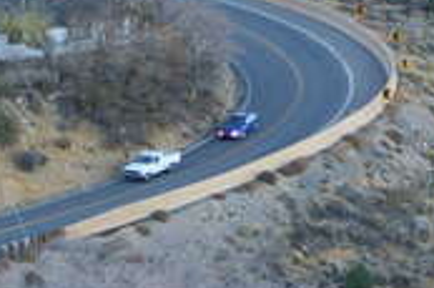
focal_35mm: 312
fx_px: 3761
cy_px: 168
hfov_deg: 6.6
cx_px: 146
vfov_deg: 4.4
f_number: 6.7
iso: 400
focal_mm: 45
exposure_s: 1/90
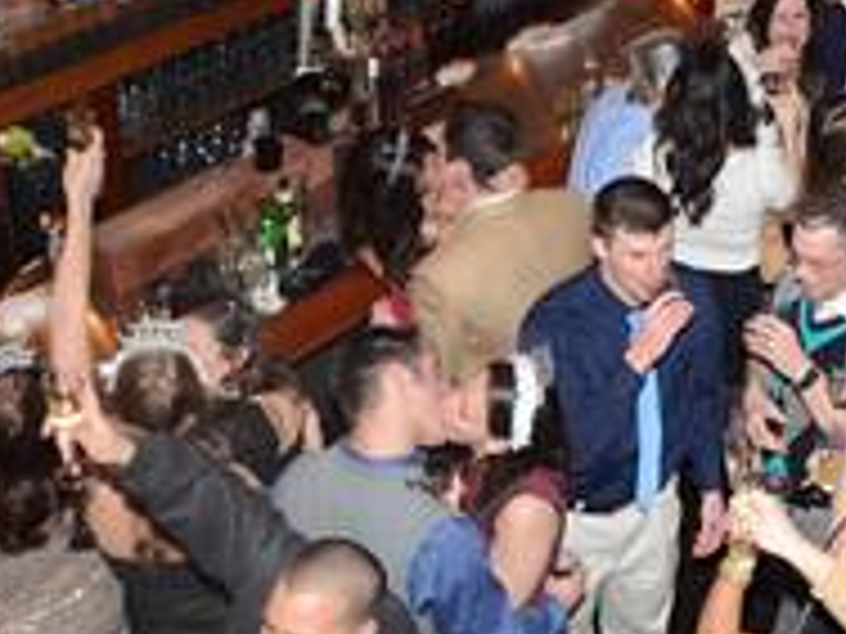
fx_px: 1745
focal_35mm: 71
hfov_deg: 24.2
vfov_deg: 19.9
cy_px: -31
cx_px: 1066
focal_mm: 17
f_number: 5
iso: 1600
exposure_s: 1/15
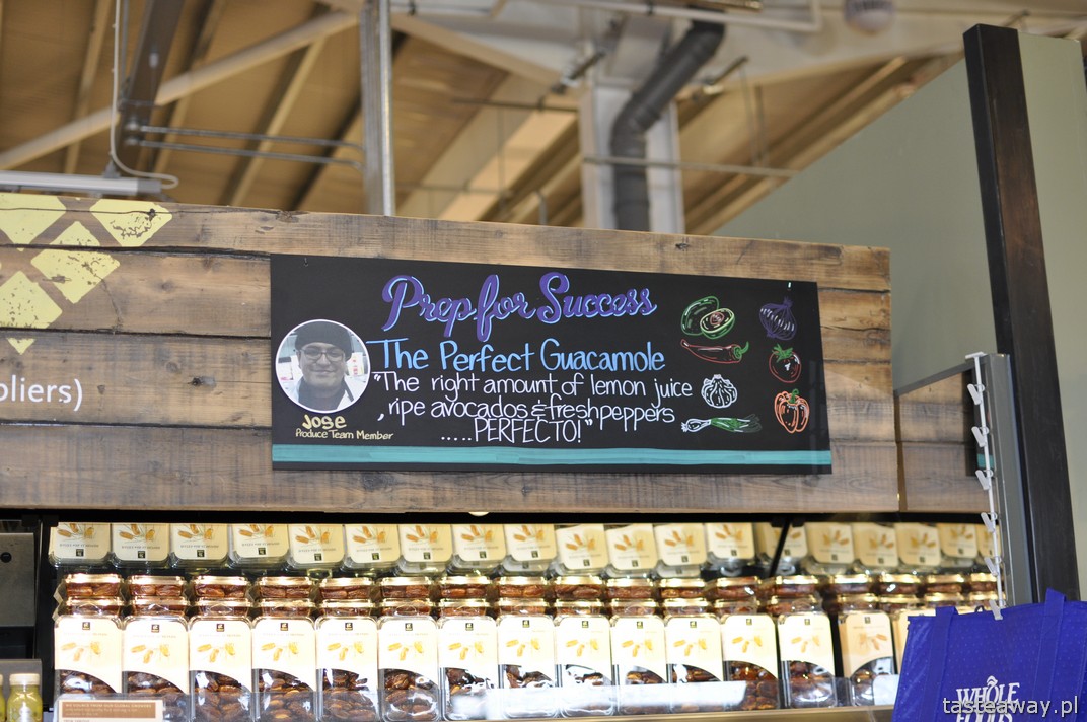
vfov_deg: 25.7
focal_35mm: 52
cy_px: 361
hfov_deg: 37.9
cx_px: 544
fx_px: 1583
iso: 400
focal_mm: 35
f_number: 2.8
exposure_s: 1/200
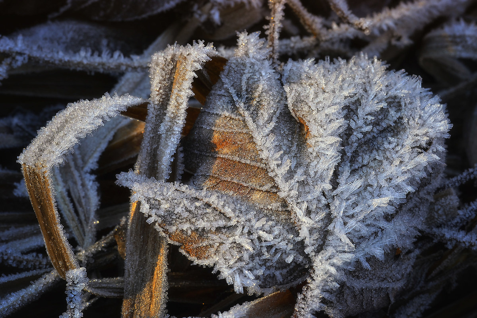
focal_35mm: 90
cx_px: 238
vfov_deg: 15.2
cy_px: 159
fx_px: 1192
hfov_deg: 22.6
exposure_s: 1/25
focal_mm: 60
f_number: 16
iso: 200
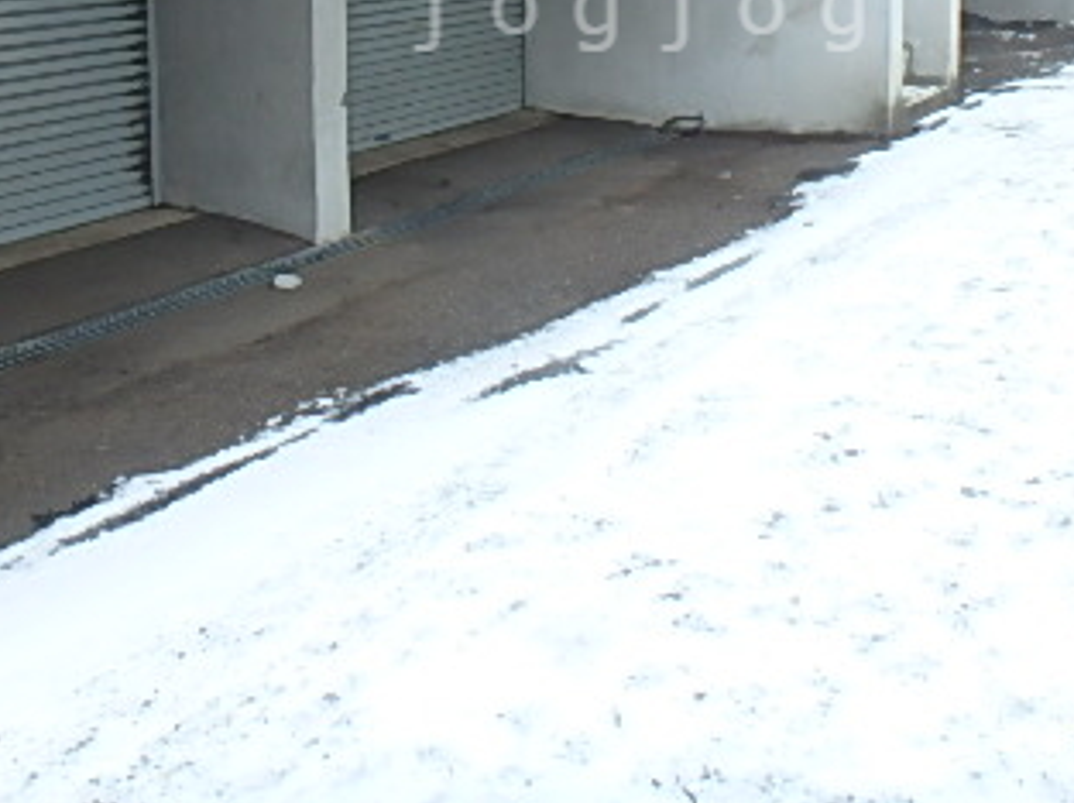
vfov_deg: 31.2
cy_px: 10
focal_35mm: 43
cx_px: 649
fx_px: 1333
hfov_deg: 43.7
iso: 200
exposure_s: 1/250
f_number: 3.5
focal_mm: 3.7
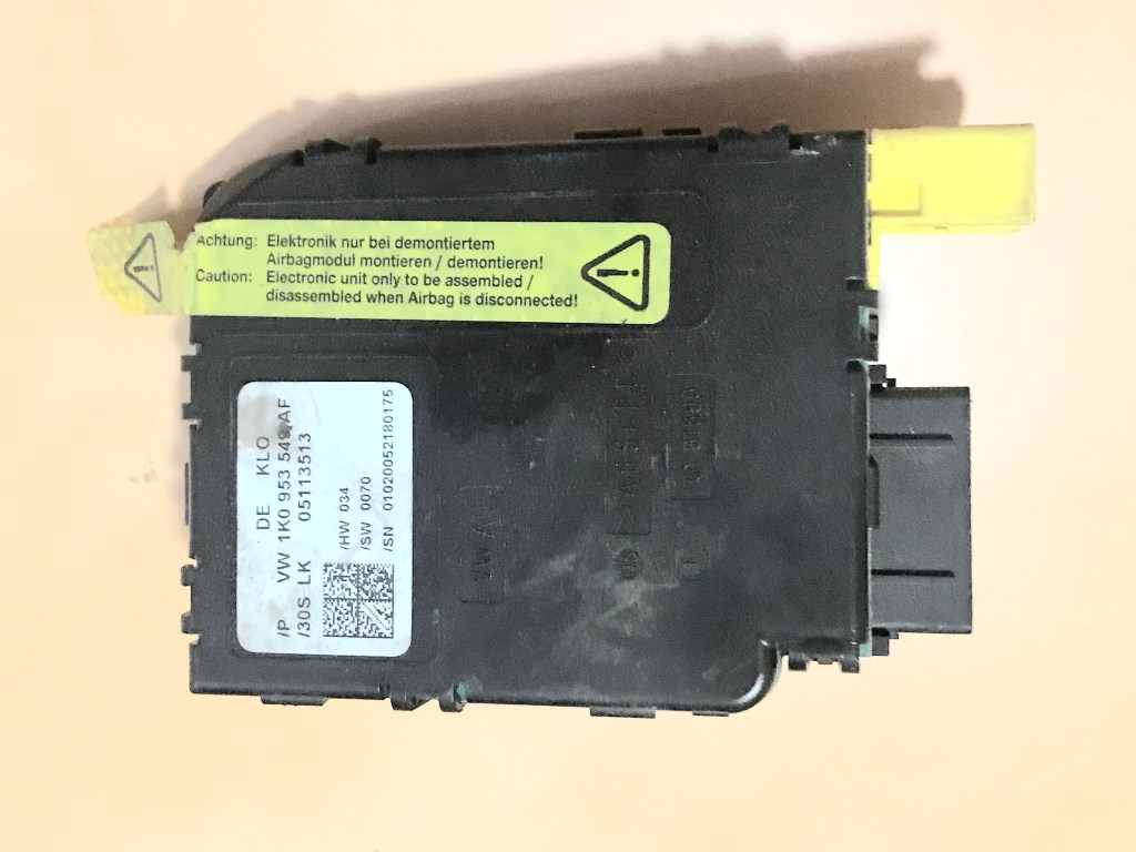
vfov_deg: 49.7
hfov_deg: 63.4
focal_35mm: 28
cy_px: 426
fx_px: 919
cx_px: 568
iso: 100
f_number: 1.8
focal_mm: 3.99
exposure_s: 1/9
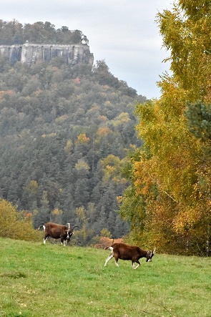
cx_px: 106
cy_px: 158
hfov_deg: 12.2
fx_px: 990
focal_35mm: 112
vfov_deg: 18.2
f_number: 13
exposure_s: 1/4000
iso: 16000
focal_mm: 75
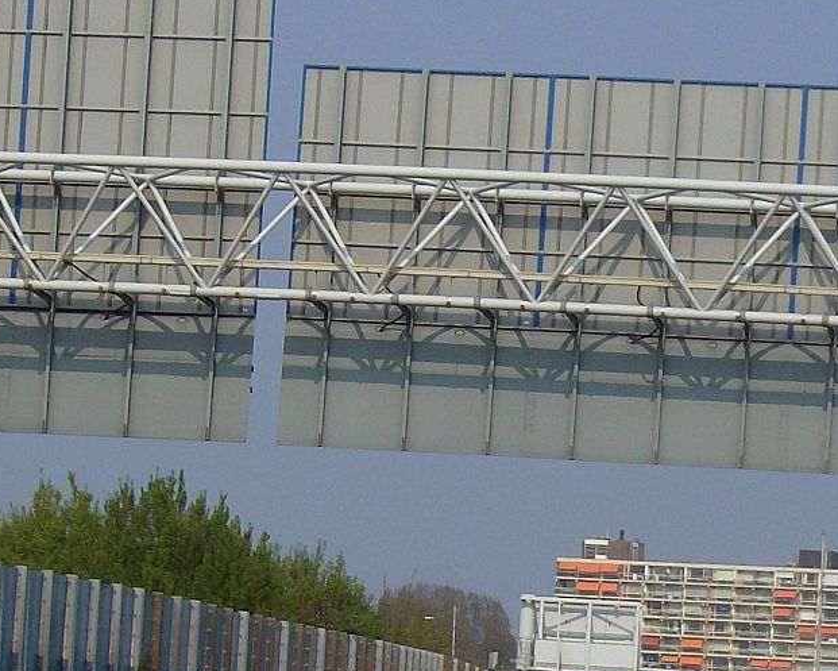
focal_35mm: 174
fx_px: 4316
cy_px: 491
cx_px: 541
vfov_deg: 8.9
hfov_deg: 11.1
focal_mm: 18
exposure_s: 1/517
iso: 100
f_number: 7.8
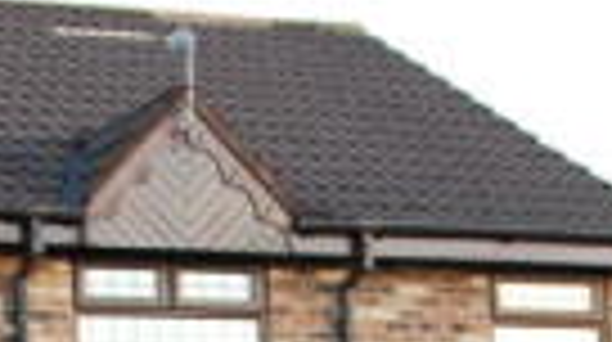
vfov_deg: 6.3
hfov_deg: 11.4
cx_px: 124
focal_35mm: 189
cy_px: 515
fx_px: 3054
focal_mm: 25
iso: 200
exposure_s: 1/40
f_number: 3.8
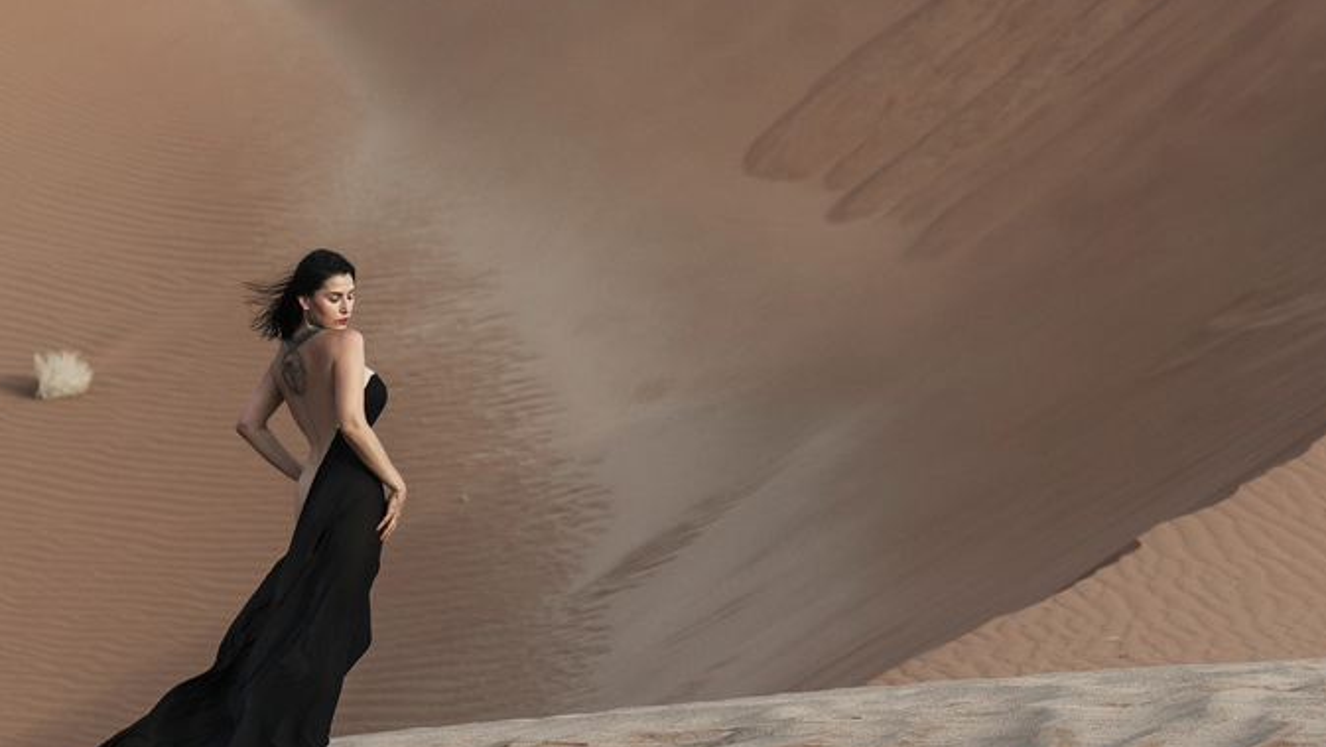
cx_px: 607
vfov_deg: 3.1
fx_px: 13962
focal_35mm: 397
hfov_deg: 5.4
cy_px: 289
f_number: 4.5
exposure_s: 1/500
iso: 200
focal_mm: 170
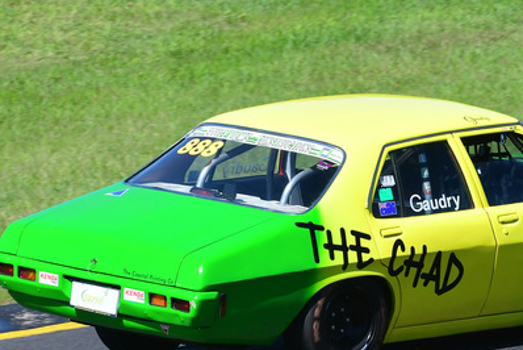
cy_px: 111
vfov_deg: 2.2
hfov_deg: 3.3
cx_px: 382
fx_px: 9202
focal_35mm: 633
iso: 500
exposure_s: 1/640
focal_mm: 210
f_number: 11
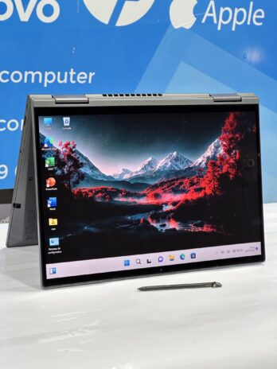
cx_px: 138
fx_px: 822
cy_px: 184
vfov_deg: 25.3
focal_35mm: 77
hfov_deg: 19.1
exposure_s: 1/50
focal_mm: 9
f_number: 2.8
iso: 200
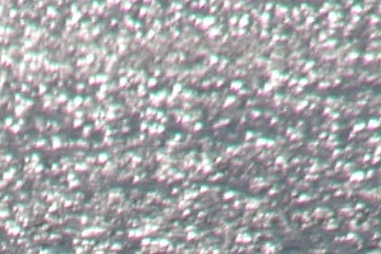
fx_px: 24850
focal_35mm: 2347
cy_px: 715
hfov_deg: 0.9
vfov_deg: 0.6
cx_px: -66
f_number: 8
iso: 50
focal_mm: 55.2
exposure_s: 1/2000
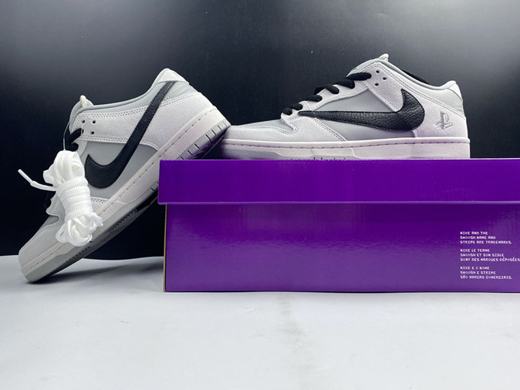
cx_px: 256
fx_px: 406
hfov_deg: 65.3
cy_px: 190
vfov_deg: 51.4
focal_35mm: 27
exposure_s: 1/100
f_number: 1.8
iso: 80
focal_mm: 4.25
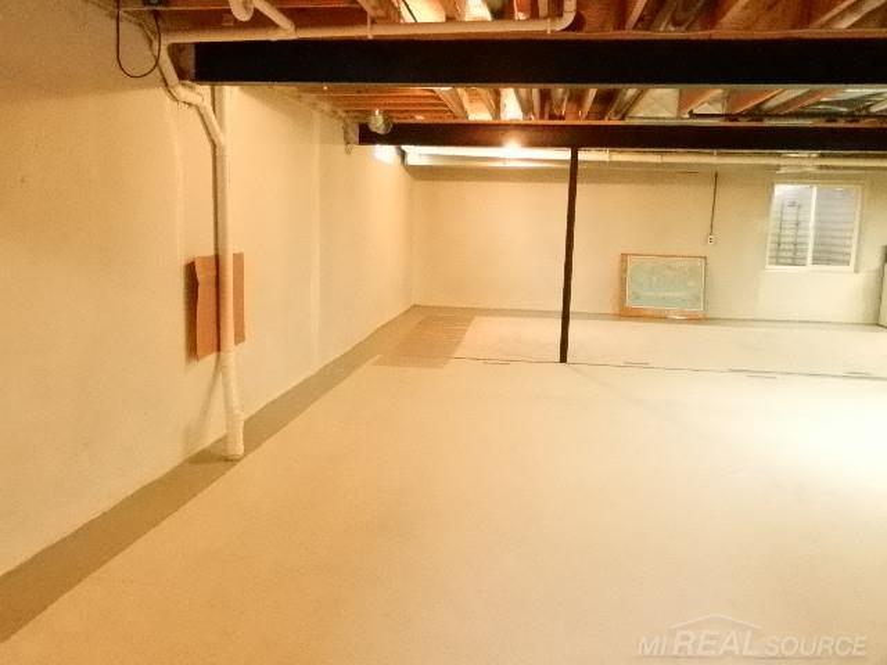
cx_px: 444
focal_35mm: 29
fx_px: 743
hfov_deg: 61.7
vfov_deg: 48.2
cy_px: 332
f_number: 3.6
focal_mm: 5.1
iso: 3200
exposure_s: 1/40
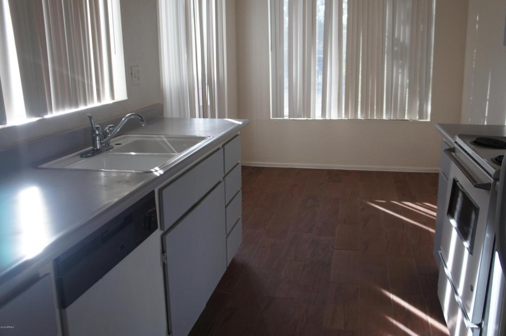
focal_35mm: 34
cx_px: 269
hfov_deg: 56.5
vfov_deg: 39.3
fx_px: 471
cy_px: 159
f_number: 4
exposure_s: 1/160
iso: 250
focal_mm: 21
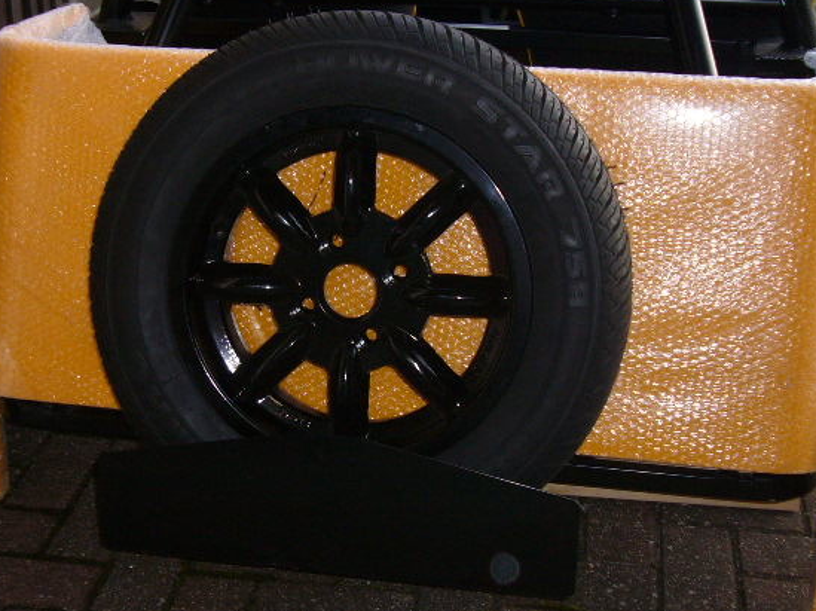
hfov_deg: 34.3
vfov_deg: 26.1
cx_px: 358
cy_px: 300
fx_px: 1319
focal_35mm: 56
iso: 100
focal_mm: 5.7
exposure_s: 1/30
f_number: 3
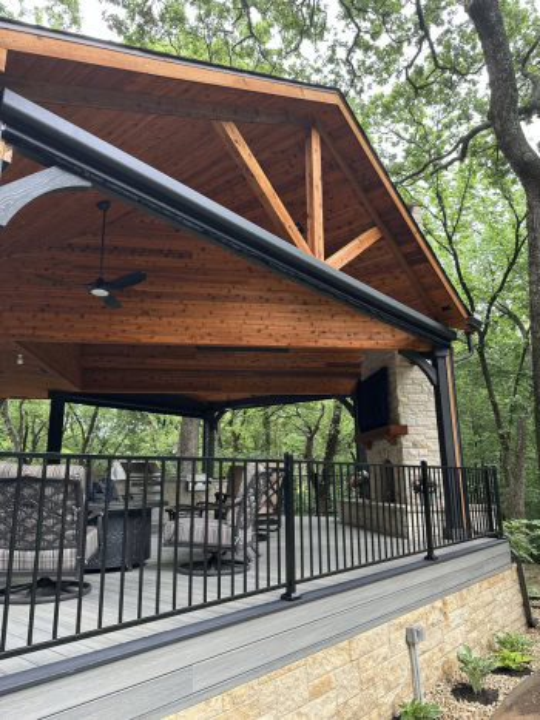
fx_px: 499
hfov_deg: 56.8
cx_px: 270
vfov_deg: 71.6
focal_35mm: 24
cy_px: 360
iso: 80
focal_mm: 6.9
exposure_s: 1/172
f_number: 1.8
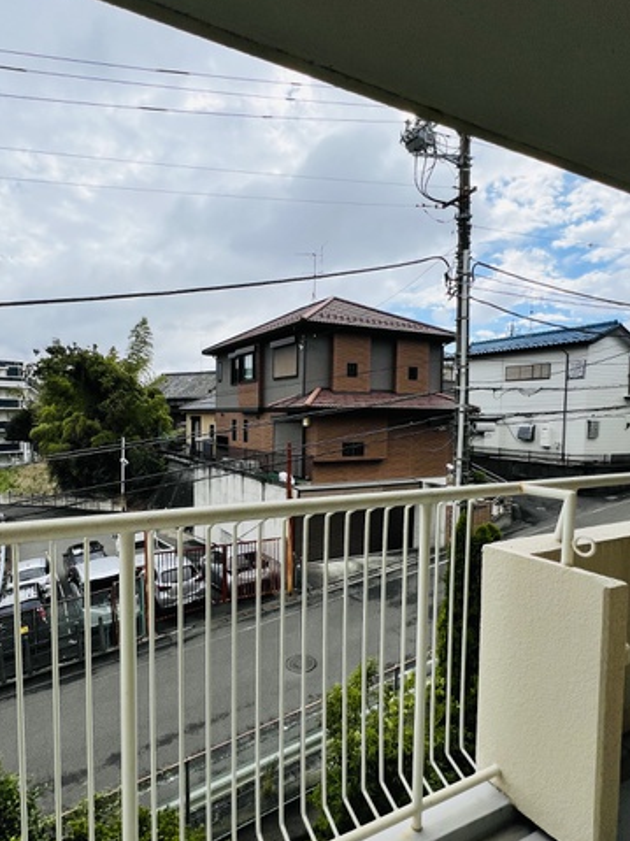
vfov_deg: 84.6
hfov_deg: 68.2
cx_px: 261
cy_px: 448
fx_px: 461
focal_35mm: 19
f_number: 1.8
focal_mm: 1.57
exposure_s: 1/3125
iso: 32
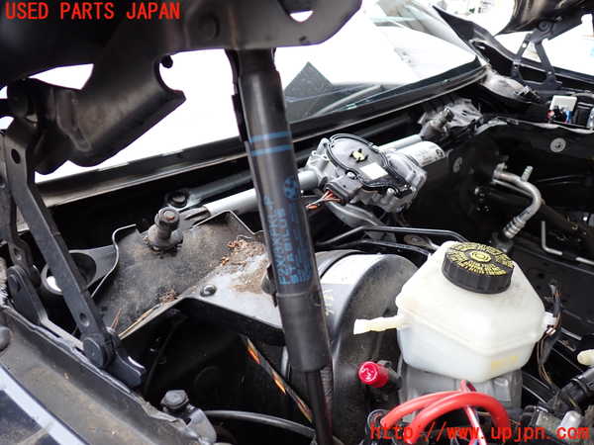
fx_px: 515
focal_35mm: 30
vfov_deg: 46.8
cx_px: 297
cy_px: 222
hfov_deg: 60.0
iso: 100
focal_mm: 5.4
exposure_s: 1/80
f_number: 2.3
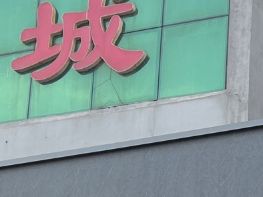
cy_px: 352
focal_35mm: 132
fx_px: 1002
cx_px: 323
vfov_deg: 10.6
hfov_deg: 14.4
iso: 50
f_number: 1.5
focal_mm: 5.7
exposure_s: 1/909
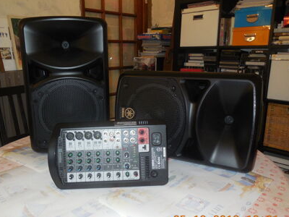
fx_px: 250
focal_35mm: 30
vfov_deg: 46.8
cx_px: 119
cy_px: 114
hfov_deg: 59.6
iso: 200
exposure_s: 1/25
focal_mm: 4.5
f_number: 3.1
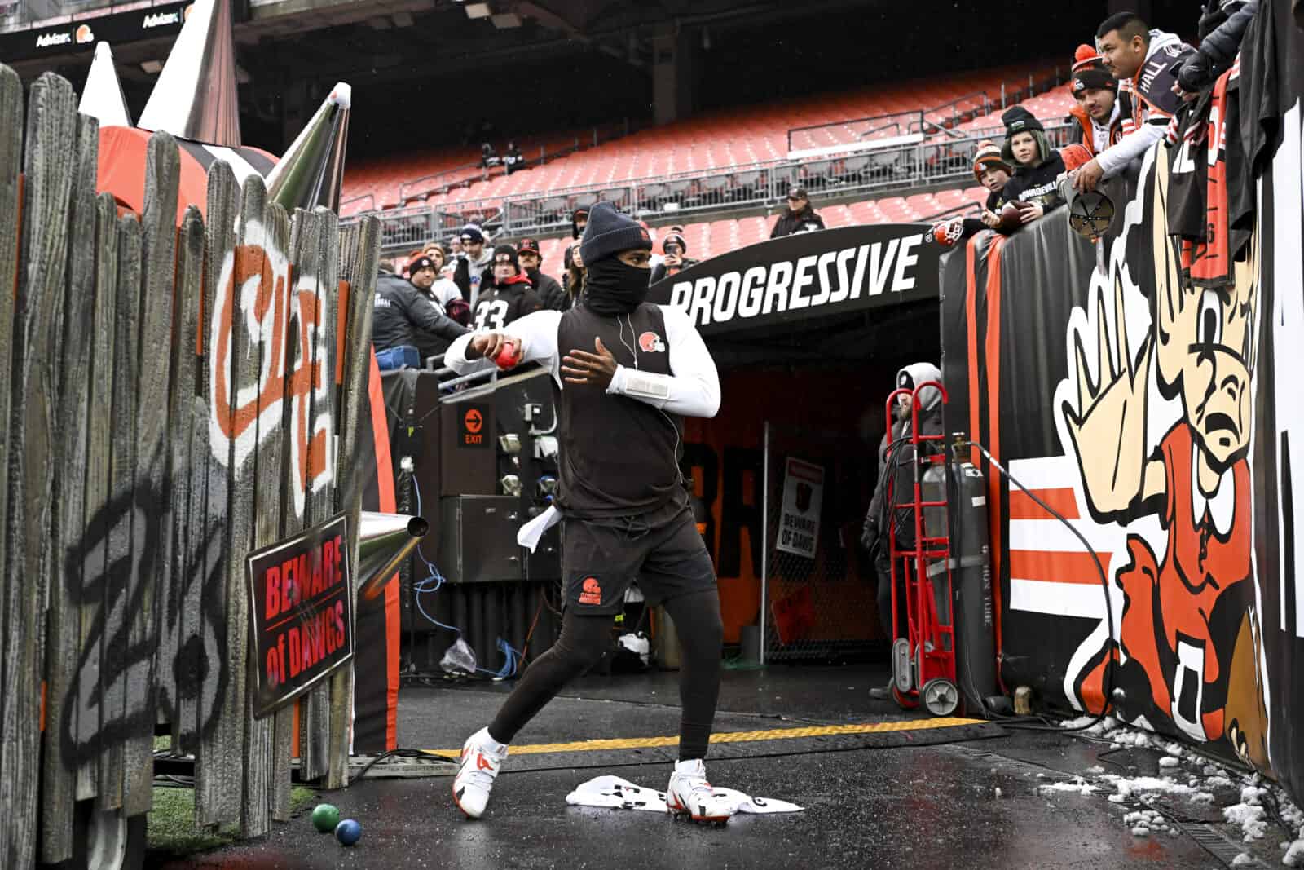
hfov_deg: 40.3
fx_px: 1775
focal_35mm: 49
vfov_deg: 27.5
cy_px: 435
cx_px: 652
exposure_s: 1/4000
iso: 3200
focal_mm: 49
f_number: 4
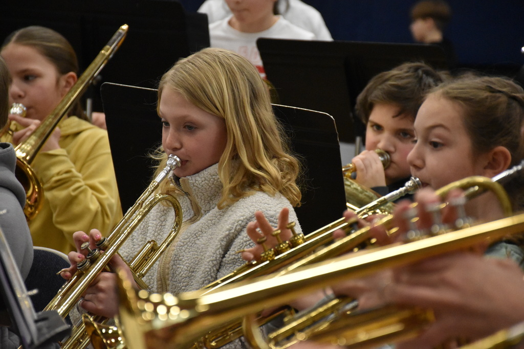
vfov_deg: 8.2
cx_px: 262
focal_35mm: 168
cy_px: 174
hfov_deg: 12.2
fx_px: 2446
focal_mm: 112
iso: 5000
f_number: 5.6
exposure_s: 1/400
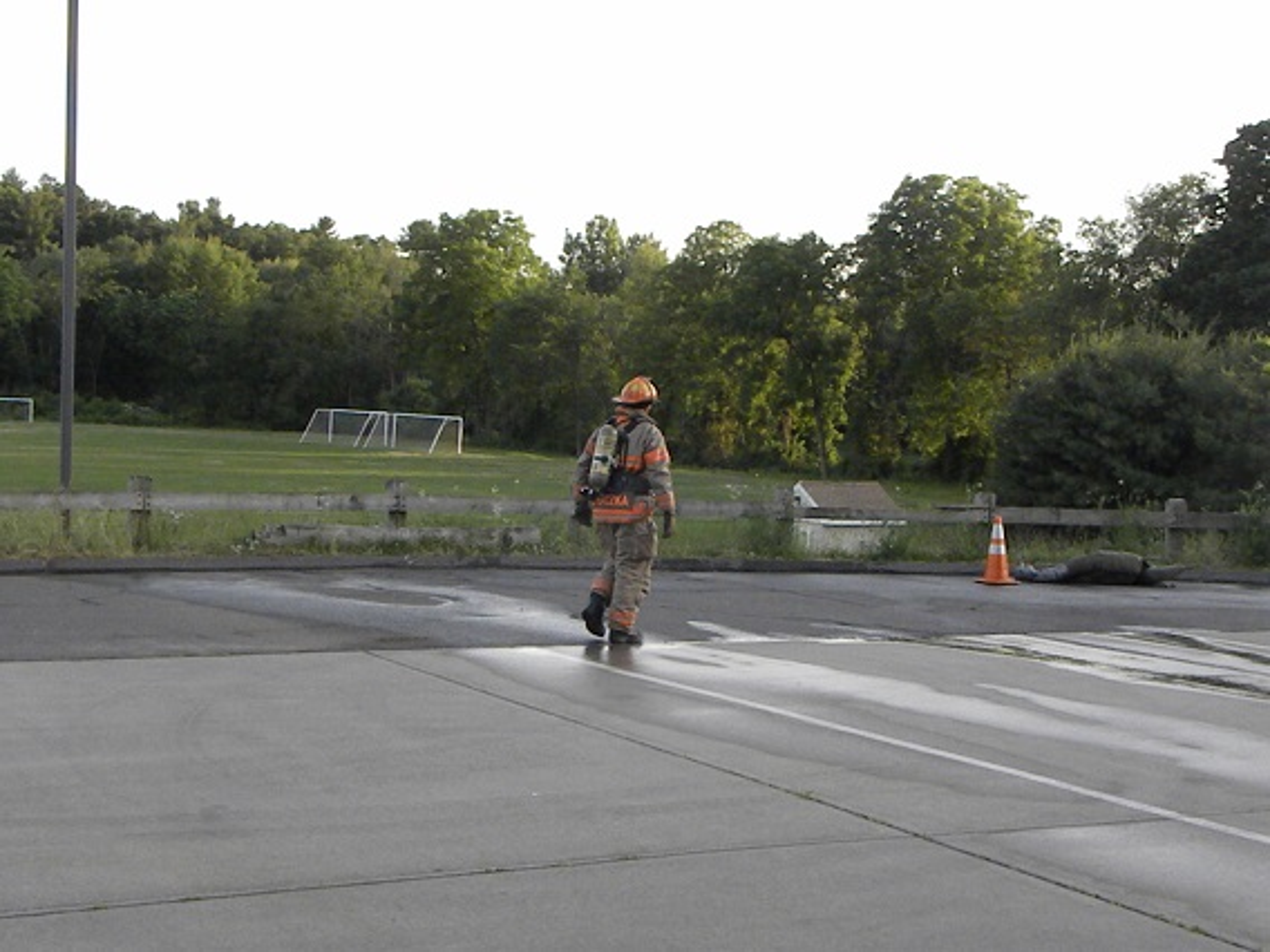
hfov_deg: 37.5
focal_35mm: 51
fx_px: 1871
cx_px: 635
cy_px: 476
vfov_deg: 28.6
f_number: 6.3
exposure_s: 1/289
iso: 640
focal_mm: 9.2
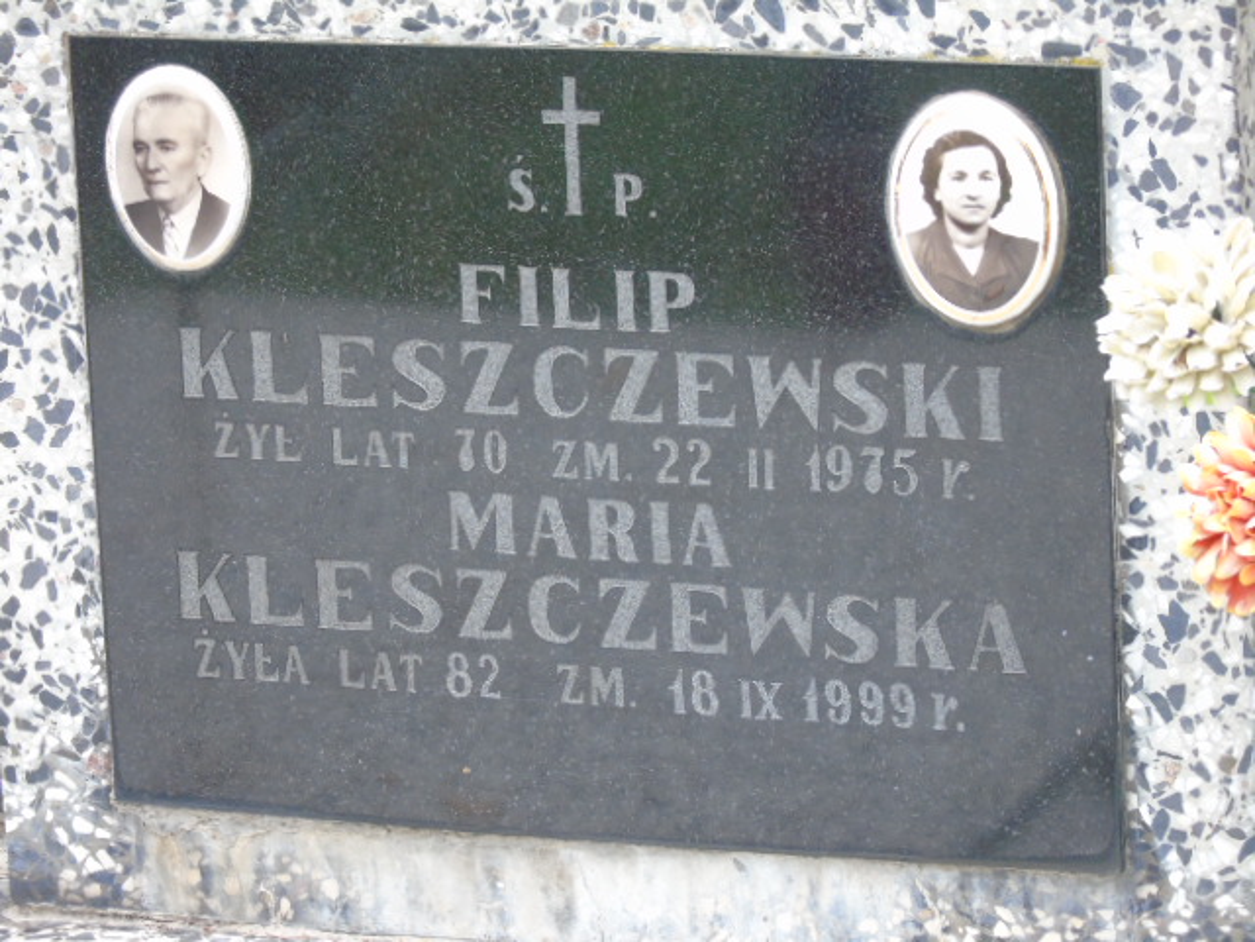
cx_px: 628
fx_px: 7686
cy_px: 471
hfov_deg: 9.3
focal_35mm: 212
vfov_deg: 7.0
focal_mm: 38
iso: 400
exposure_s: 1/100
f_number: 4.7
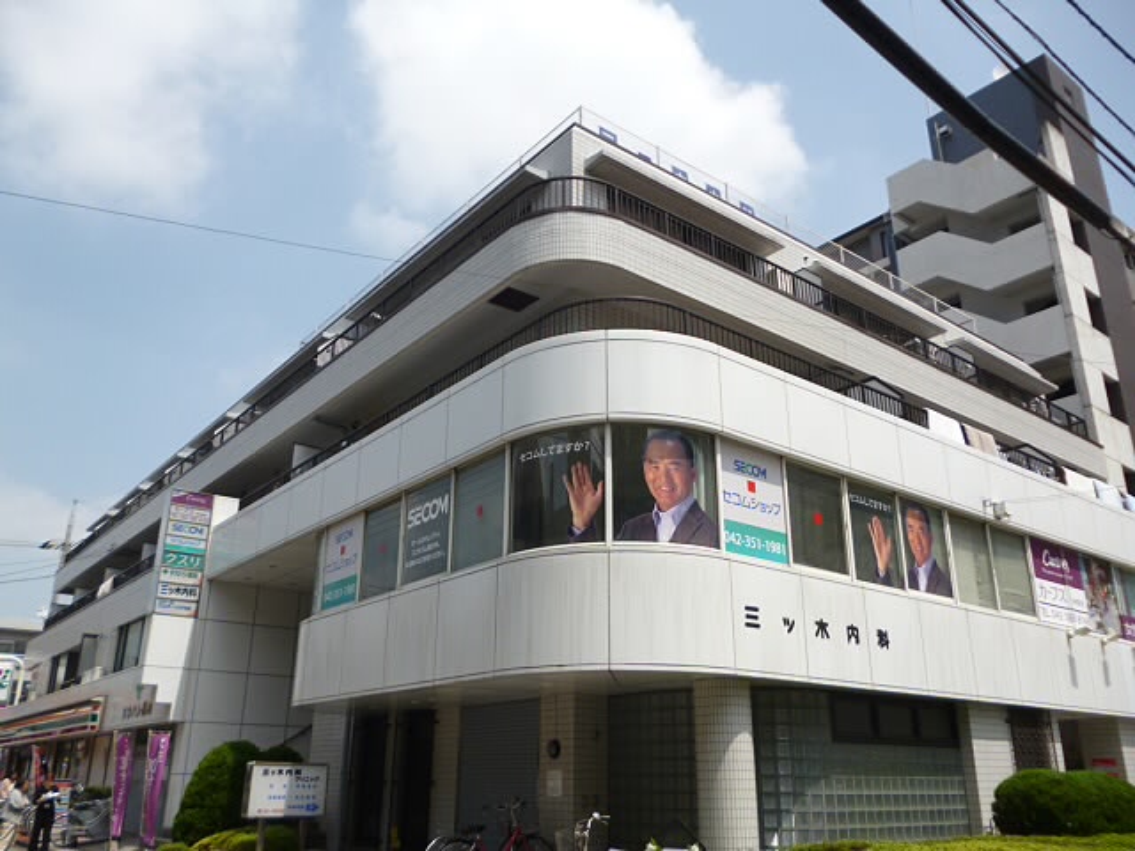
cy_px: 426
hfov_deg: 63.4
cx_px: 568
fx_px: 918
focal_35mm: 28
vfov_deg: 49.7
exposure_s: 1/100
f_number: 9
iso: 100
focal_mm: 5
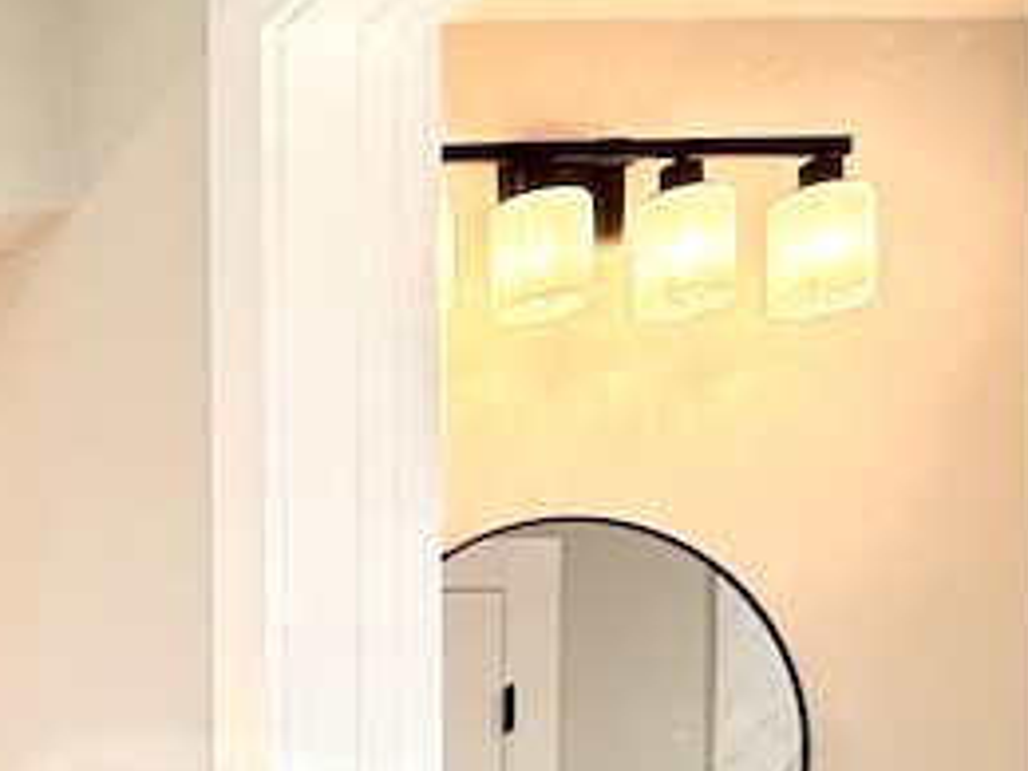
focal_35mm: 69
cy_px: 1131
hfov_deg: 18.9
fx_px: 2049
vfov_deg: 18.9
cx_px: -973
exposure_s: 1/120
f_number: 2.2
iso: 250
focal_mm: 2.22
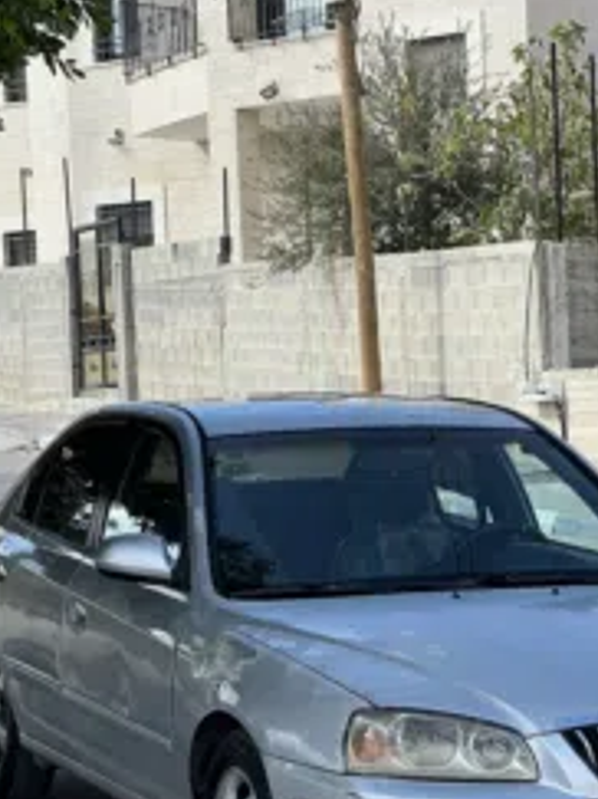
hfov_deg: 11.6
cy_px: 598
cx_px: 394
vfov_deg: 15.5
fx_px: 2928
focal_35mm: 127
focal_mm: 9
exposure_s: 1/362
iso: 32
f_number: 2.8
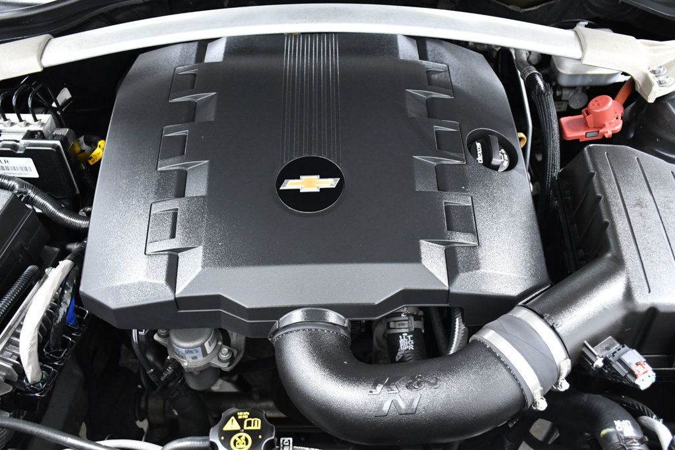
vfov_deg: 36.8
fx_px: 675
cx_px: 338
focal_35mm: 36
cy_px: 225
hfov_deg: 53.1
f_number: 3.8
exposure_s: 1/60
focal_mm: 24
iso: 2500
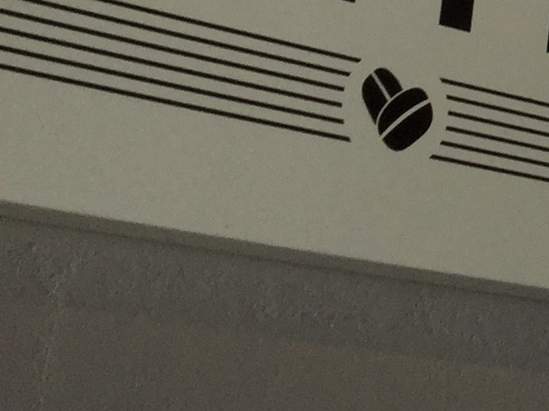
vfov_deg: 10.1
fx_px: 2283
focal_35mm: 144
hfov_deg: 12.2
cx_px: 1100
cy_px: -142
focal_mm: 3.3
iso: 32
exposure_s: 1/120
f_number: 2.4
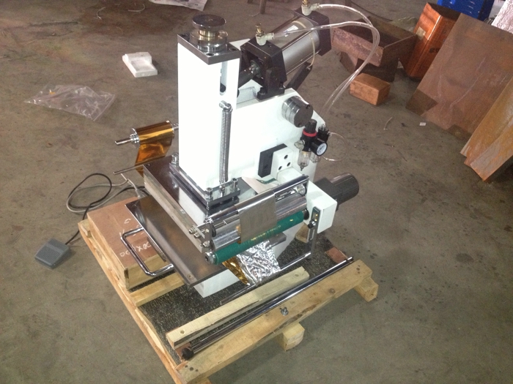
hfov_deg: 52.6
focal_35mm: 35
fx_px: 519
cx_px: 256
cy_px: 192
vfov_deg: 40.7
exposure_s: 1/20
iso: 400
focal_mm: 4.28
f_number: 2.4
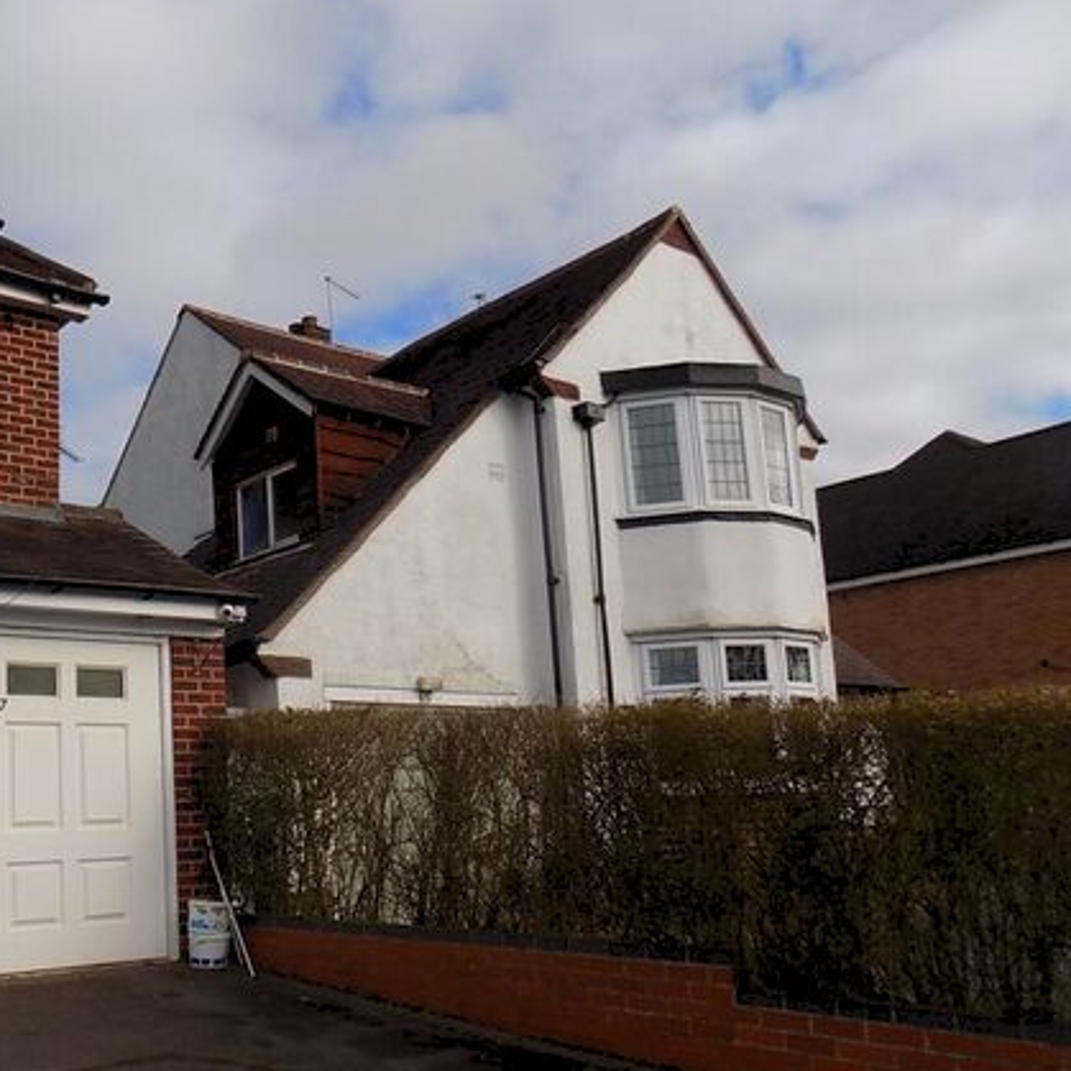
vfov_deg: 48.2
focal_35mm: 34
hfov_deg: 46.5
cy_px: 643
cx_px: 250
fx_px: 1190
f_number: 3.1
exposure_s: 1/1000
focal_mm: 4
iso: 80
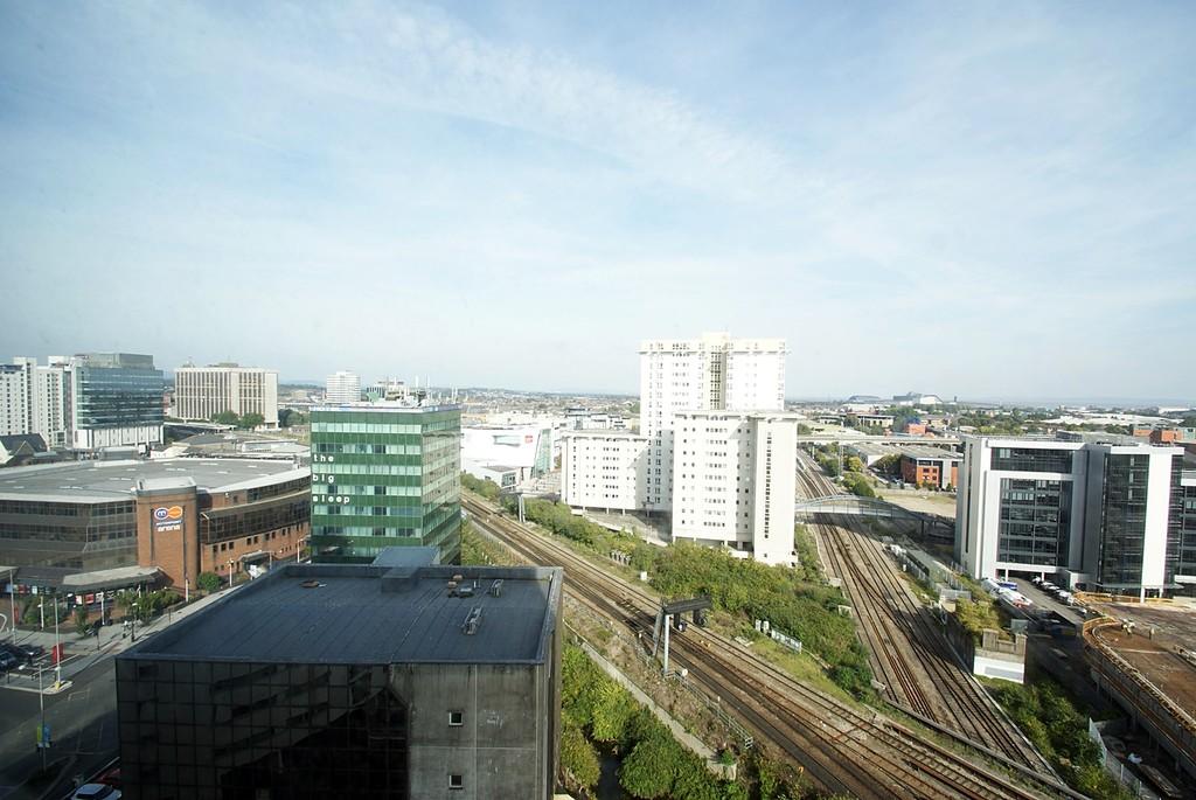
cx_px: 598
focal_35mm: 15
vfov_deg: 77.5
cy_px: 400
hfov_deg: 100.3
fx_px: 499
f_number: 8
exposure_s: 1/80
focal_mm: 10
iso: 100
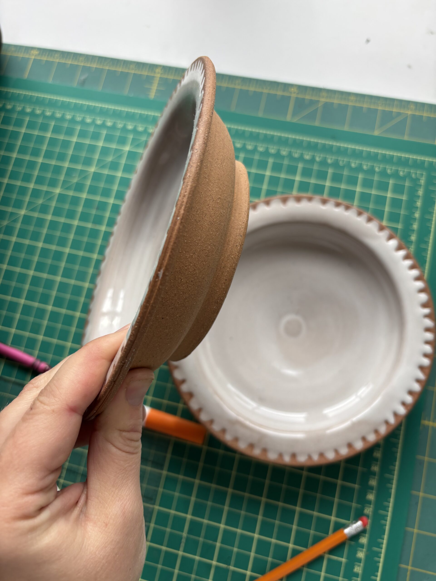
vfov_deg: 67.3
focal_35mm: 26
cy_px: 290
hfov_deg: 53.1
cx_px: 218
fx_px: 437
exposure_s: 1/121
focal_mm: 5.96
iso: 32
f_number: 1.6
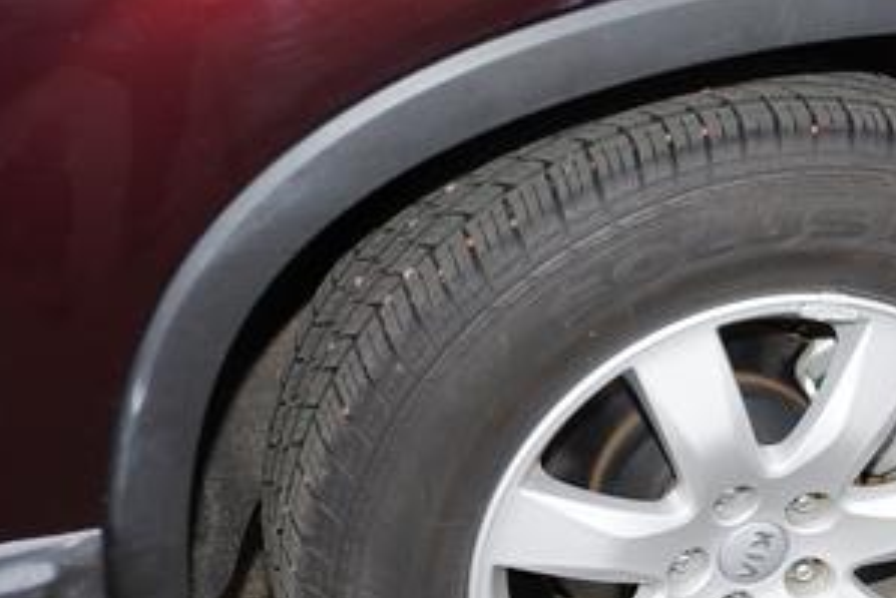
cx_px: 734
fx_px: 2141
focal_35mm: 86
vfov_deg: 15.8
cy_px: 443
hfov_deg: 23.2
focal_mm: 40
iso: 100
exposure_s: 1/250
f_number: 2.8
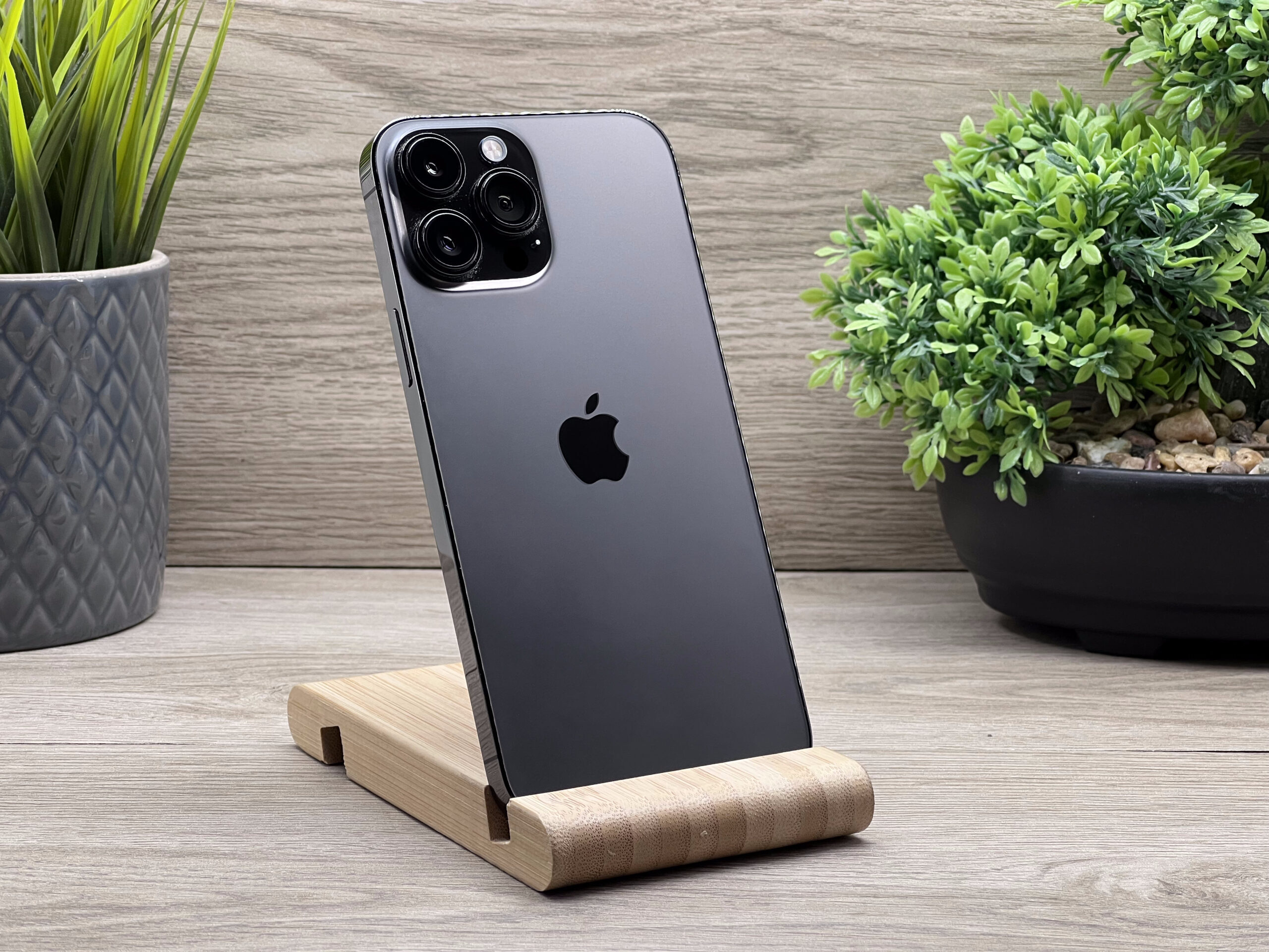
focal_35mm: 77
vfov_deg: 19.1
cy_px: 476
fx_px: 2823
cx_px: 634
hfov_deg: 25.3
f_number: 2.8
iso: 100
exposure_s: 1/100
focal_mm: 9
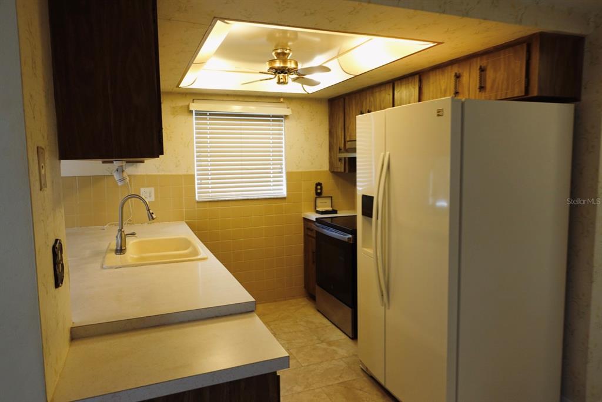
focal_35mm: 24
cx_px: 301
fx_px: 402
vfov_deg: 53.2
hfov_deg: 73.7
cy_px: 201
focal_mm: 9.4
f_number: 2.8
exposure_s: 1/50
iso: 250
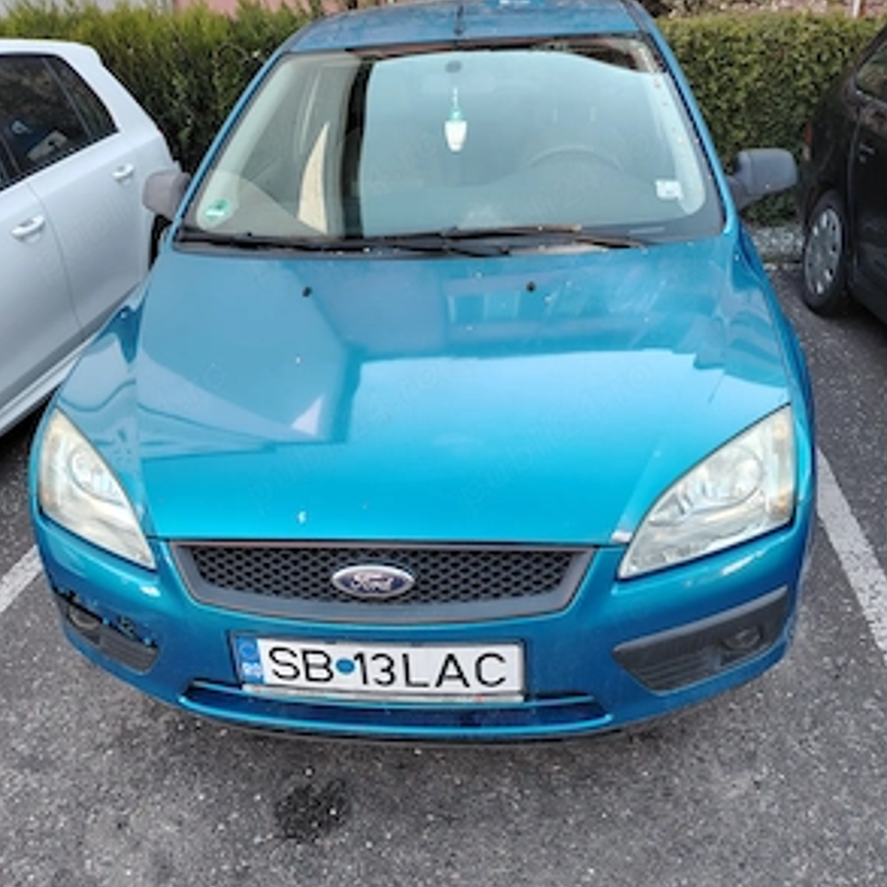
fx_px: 841
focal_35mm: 29
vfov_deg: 55.5
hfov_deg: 55.6
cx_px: 448
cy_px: 484
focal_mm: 5.25
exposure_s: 1/100
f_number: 1.75
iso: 142
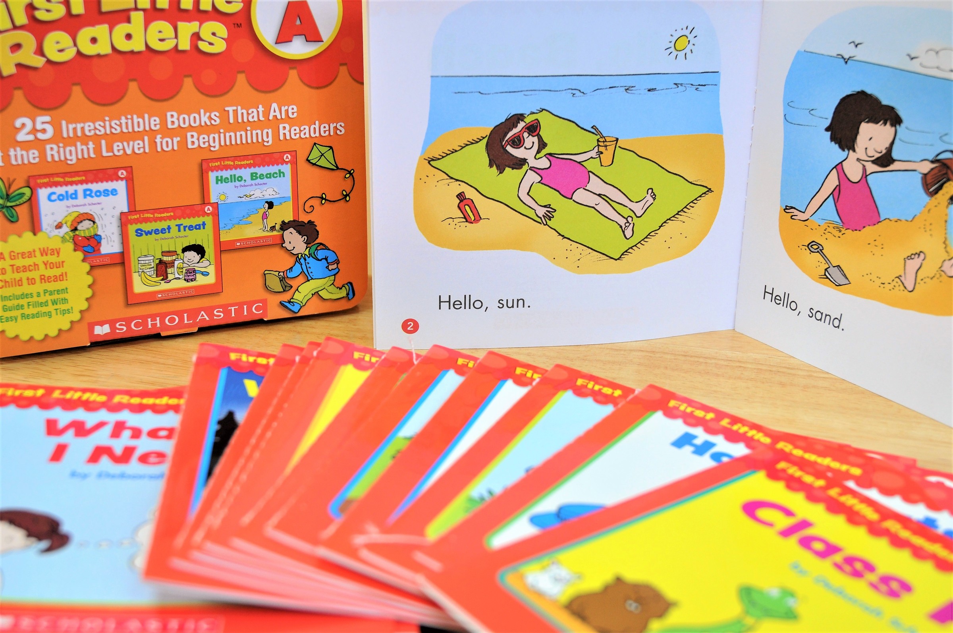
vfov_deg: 23.7
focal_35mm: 57
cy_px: 316
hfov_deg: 35.1
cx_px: 476
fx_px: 1507
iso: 400
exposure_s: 1/60
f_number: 5.6
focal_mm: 38
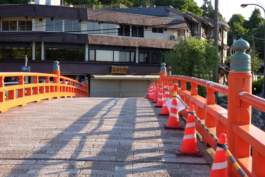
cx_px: 132
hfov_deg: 40.3
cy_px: 88
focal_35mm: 49
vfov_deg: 27.5
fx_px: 361
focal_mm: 32.9
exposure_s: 1/200
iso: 200
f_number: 5.6
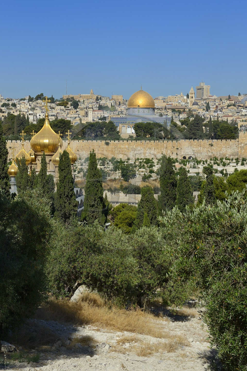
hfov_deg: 20.9
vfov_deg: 31.0
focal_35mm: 65
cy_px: 182
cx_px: 124
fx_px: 669
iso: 200
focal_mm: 62
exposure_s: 1/320
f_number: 10
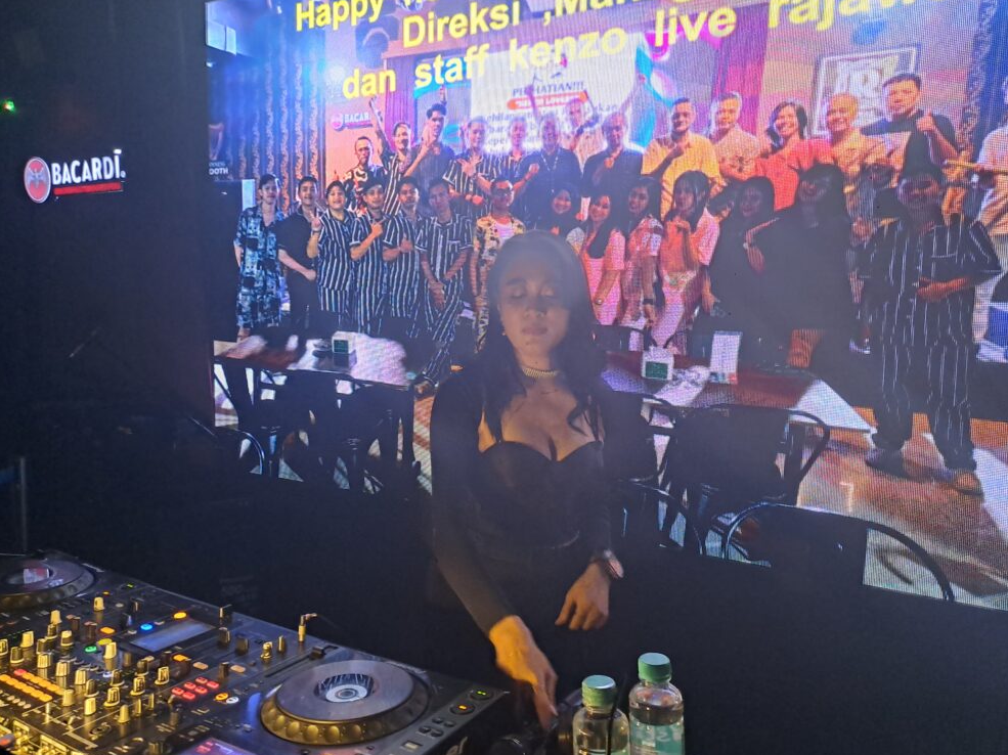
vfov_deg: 53.0
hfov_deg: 67.3
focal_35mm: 26
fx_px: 757
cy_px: 368
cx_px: 489
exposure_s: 1/25
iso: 500
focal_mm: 4.65
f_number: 1.8
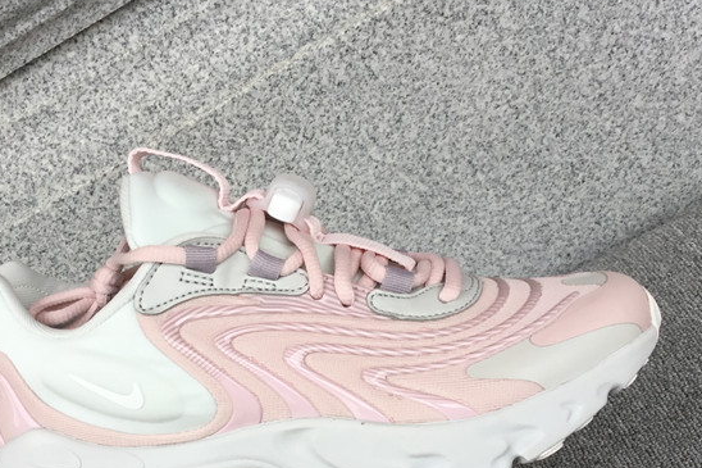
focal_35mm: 53
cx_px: 302
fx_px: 1033
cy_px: 342
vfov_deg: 25.2
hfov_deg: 37.5
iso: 25
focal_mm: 3.3
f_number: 2.4
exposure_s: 1/100
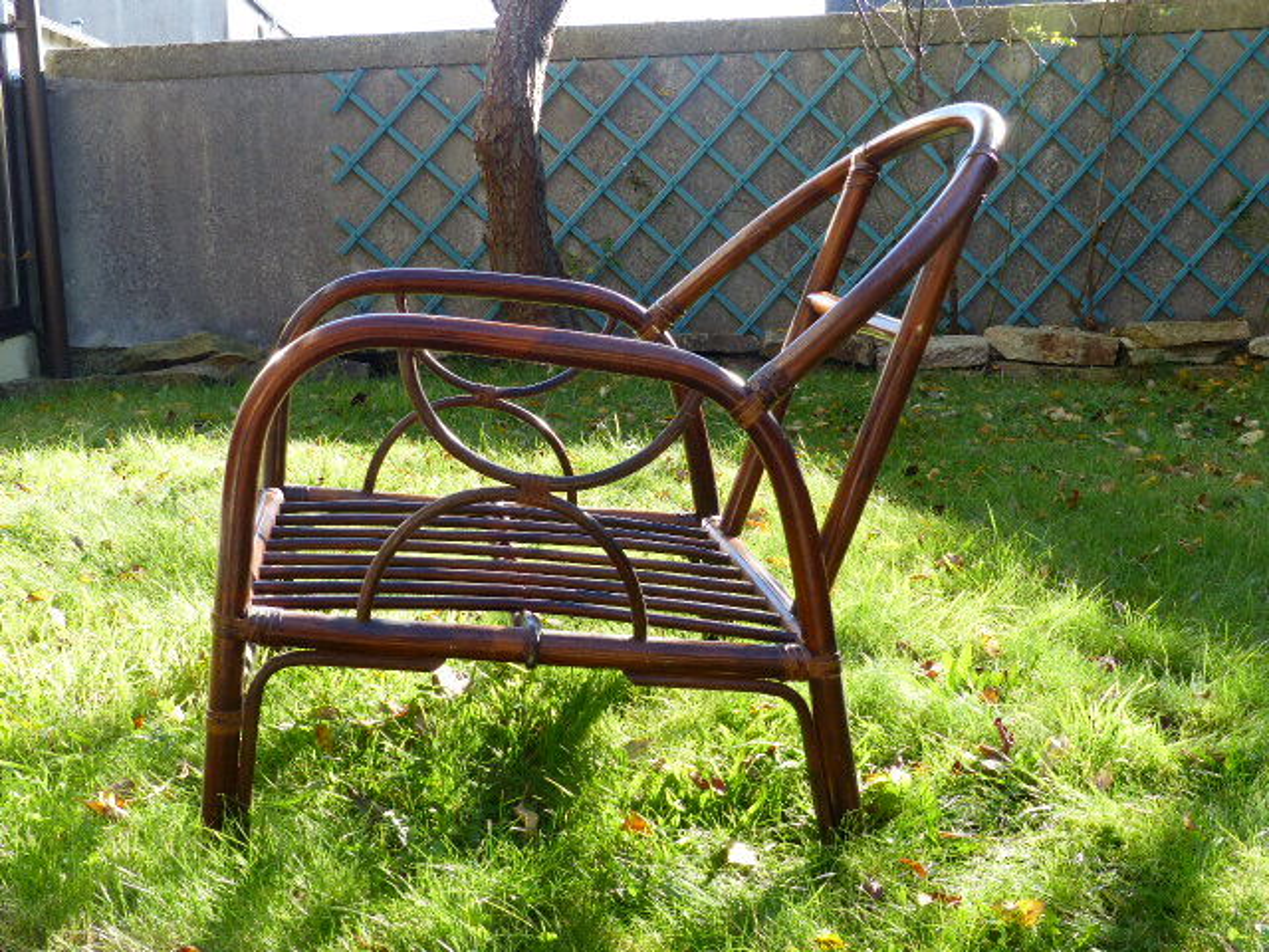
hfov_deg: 42.1
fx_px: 1650
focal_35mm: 45
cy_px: 476
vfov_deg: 32.2
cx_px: 634
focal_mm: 8.1
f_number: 4
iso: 100
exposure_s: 1/125
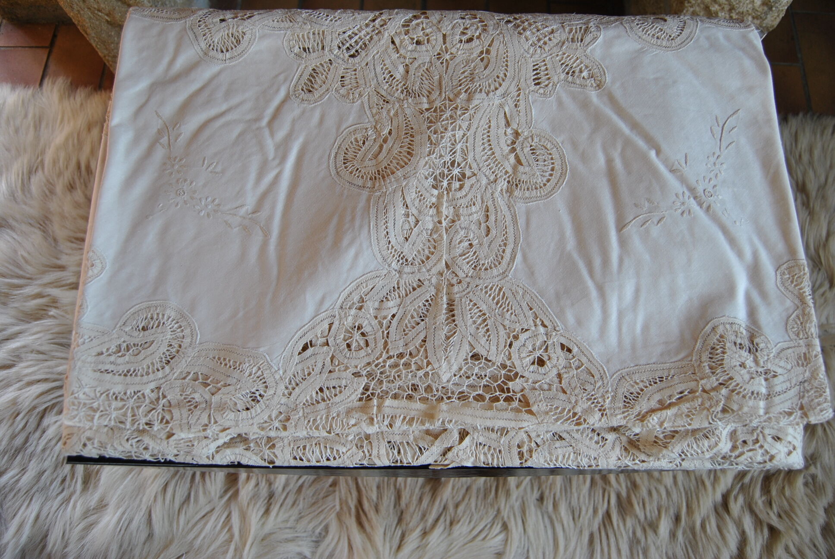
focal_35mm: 27
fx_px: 627
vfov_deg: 48.0
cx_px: 418
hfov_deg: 67.3
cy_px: 280
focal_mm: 18
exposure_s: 1/60
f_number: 4
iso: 200
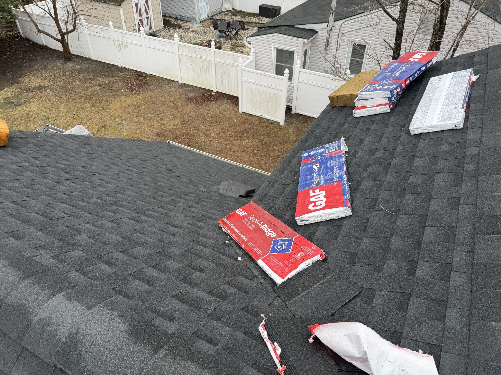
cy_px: 188
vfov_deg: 56.8
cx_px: 250
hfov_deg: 71.6
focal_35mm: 24
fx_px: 347
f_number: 1.78
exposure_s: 1/715
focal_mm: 6.76
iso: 80
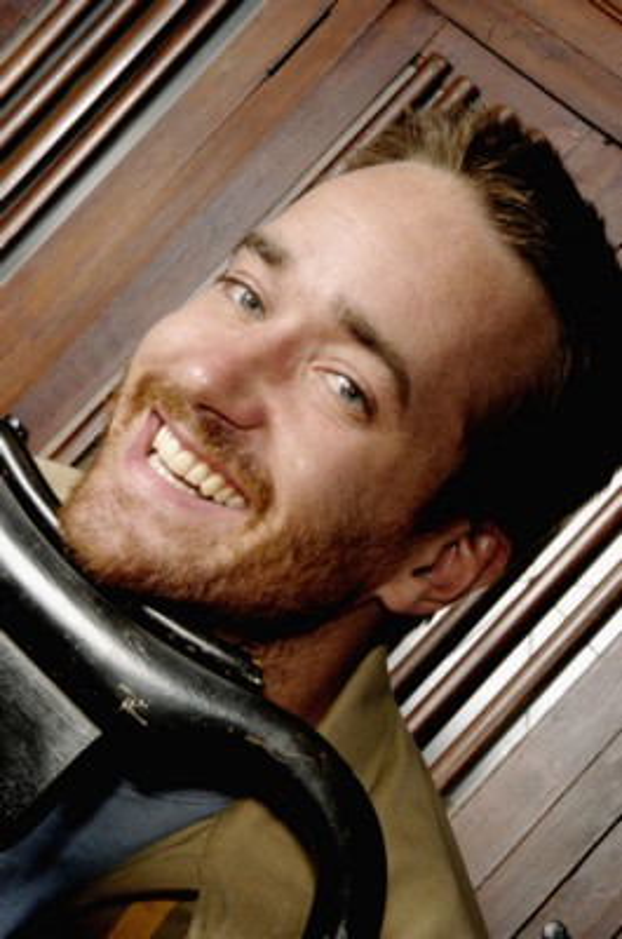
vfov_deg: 20.7
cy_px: 470
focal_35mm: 99
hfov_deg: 13.8
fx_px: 2577
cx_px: 311
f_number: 22
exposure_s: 1/200
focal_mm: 66
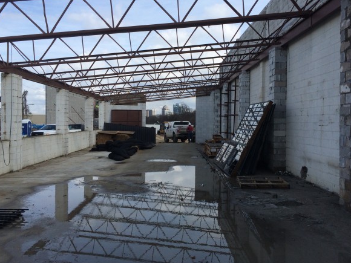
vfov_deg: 45.4
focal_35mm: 31
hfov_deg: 58.3
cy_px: 126
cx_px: 182
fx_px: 314
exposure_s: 1/2160
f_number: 2.2
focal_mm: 4.15
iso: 32
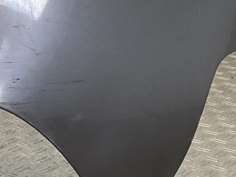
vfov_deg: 11.8
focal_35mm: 123
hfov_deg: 14.2
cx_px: -189
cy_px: -22
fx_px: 839
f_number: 1.8
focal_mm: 3
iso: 16
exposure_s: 1/109
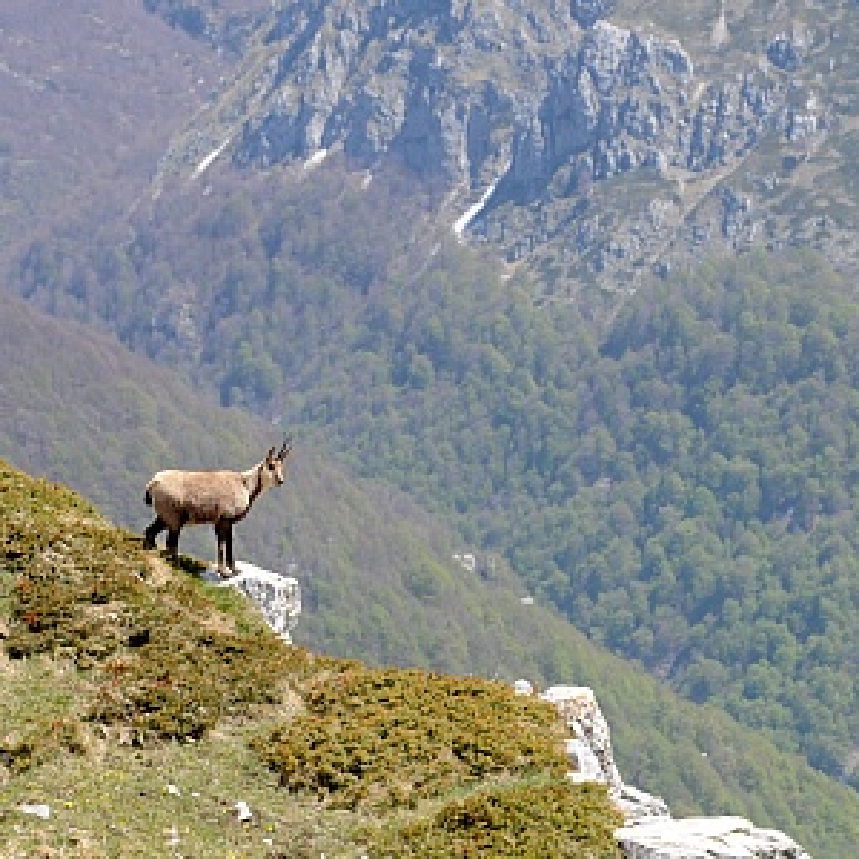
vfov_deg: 7.4
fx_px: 6682
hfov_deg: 7.4
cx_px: 401
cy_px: 470
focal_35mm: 238
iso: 200
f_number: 9
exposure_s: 1/320
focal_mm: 140
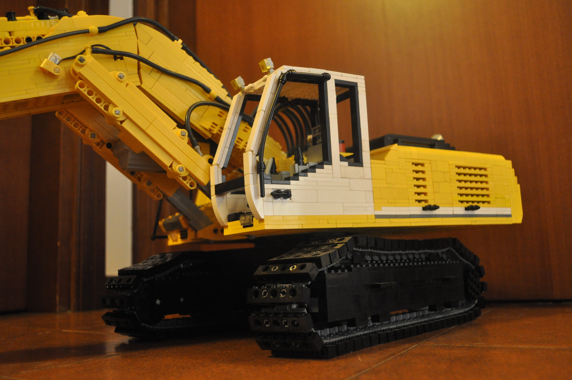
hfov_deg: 57.3
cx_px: 286
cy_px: 190
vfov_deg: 39.9
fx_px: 524
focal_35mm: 33
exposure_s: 1/10
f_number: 4
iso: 1600
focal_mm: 22
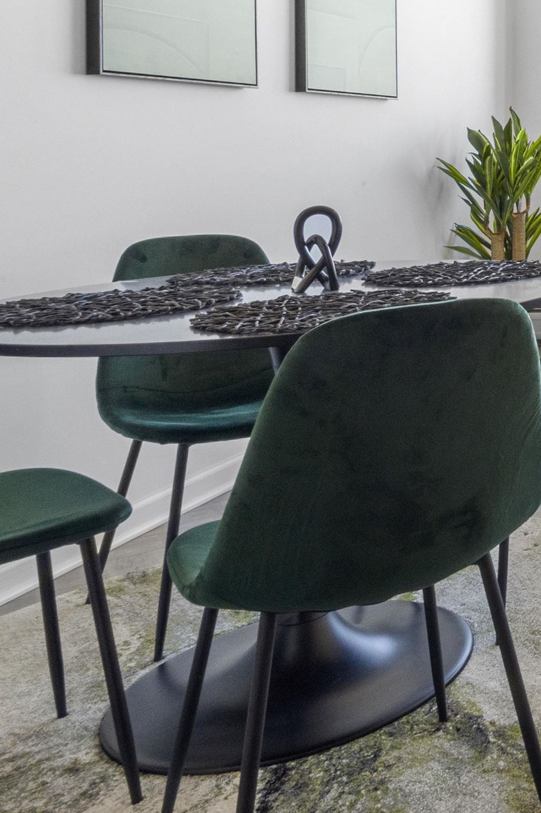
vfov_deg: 46.1
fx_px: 902
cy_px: 171
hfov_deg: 24.3
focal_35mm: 40
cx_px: 853
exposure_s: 1/2
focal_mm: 16
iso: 500
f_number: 22
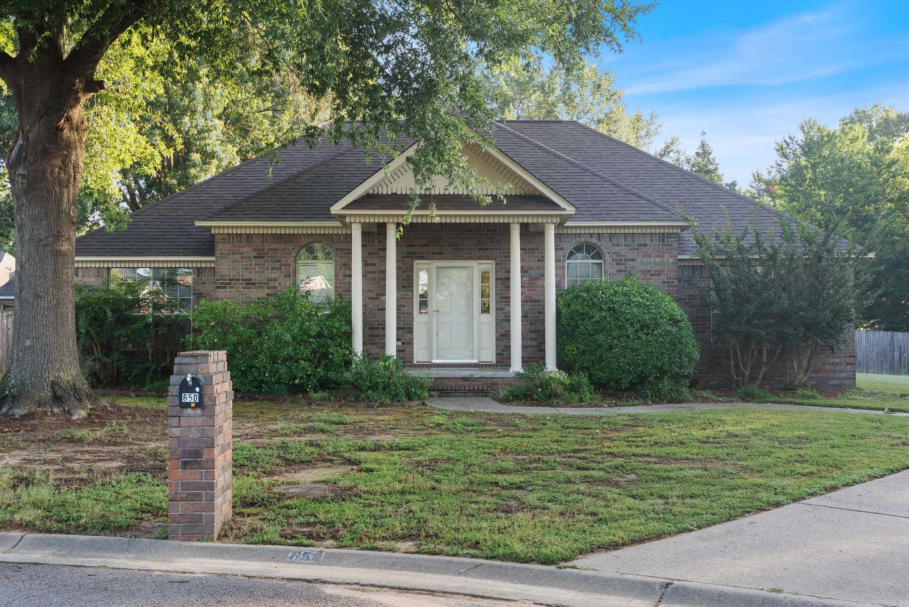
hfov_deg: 54.4
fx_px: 884
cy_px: 304
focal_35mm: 35
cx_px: 454
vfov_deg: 37.9
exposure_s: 1/10
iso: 250
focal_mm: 35
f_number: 9
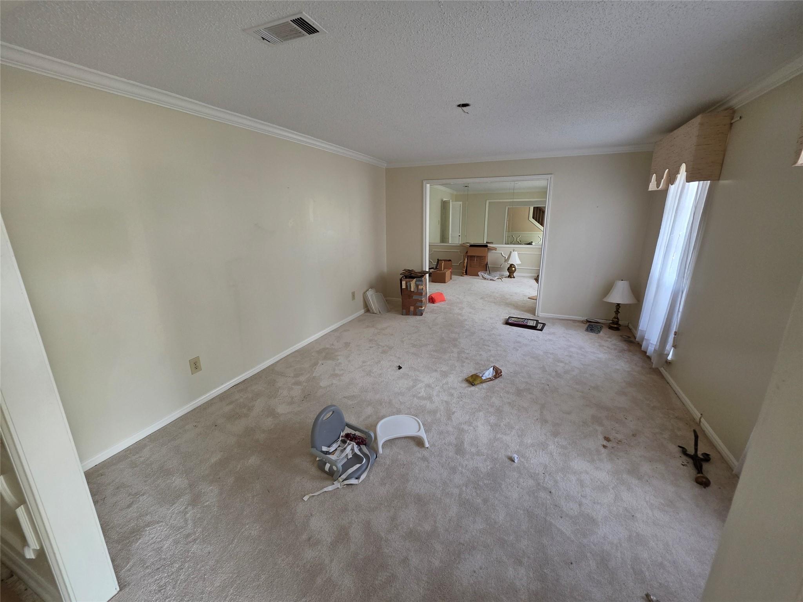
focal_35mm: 13
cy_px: 301
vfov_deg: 89.9
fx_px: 302
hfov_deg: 106.2
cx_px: 402
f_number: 1.9
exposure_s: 1/120
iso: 320
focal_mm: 2.2
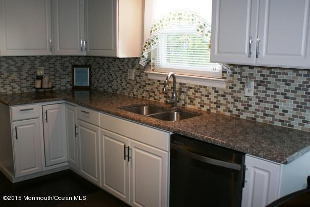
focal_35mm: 33
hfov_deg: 57.2
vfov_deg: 40.0
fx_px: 284
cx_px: 155
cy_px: 104
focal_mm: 22
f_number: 5.6
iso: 400
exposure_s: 1/60
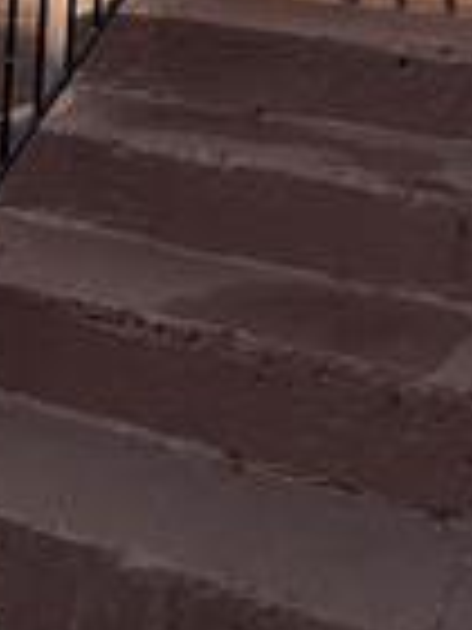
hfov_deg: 19.0
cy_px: -477
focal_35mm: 77
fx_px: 1400
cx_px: 364
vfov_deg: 19.5
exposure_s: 1/942
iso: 50
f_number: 2.2
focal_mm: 2.22
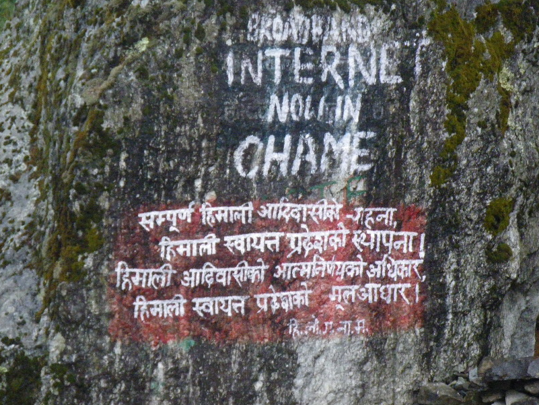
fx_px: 1028
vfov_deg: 22.3
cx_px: 280
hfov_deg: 29.4
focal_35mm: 66
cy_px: 201
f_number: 4.6
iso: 800
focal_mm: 11.1
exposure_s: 1/60
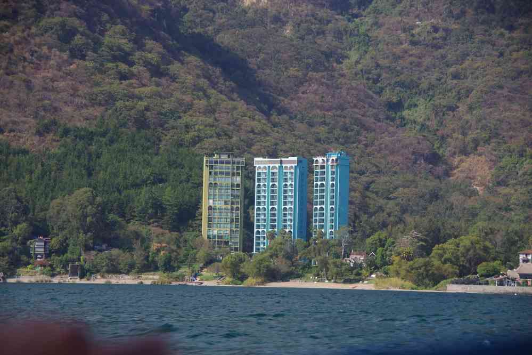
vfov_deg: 16.6
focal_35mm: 82
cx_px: 266
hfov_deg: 24.6
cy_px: 178
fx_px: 1219
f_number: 4.5
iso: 200
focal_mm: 55
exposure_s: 1/200
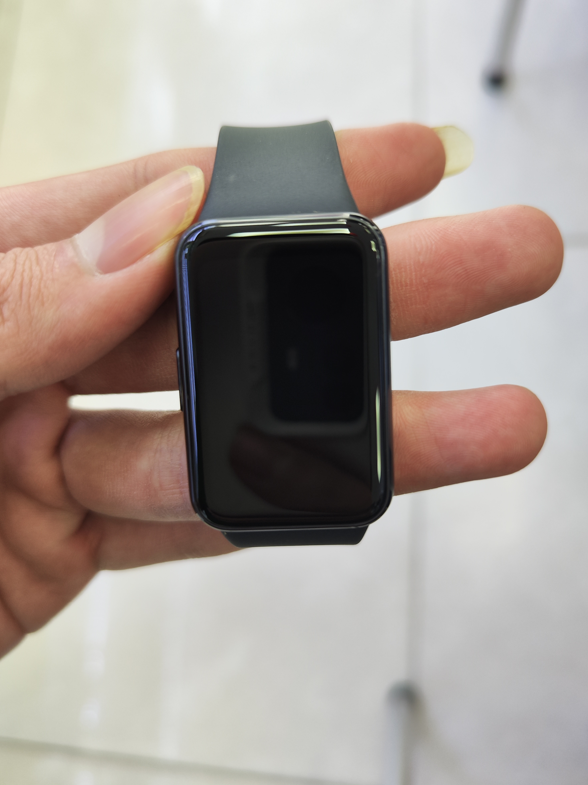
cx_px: 301
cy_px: 380
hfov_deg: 54.9
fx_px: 566
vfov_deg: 69.4
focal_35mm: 25
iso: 202
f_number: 1.9
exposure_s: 1/100
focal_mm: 6.92
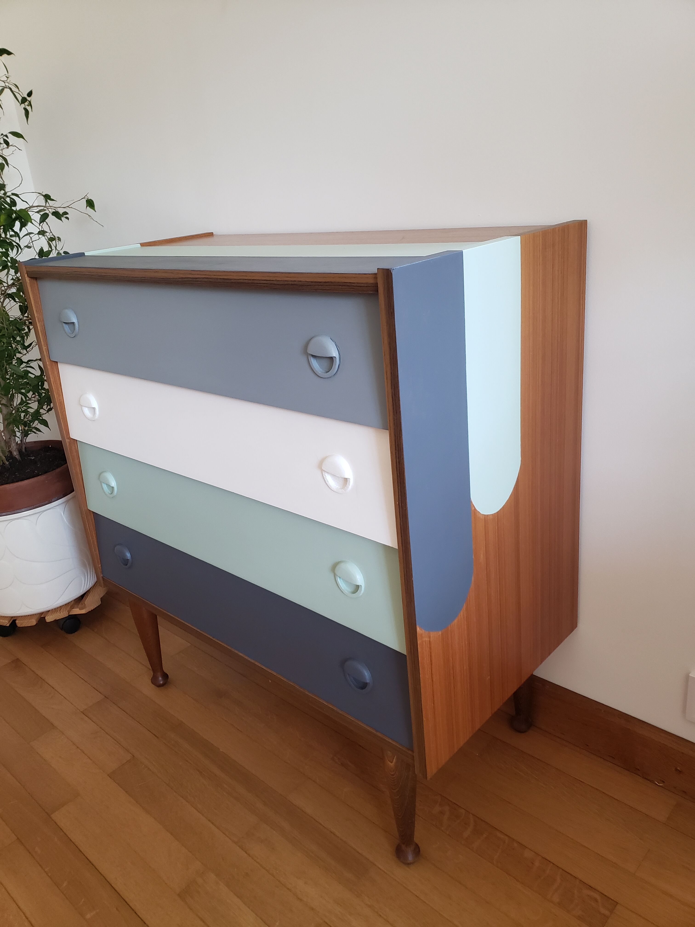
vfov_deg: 67.3
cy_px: 464
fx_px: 696
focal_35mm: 26
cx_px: 348
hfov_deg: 53.1
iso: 250
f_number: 1.5
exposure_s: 1/49
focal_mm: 4.3
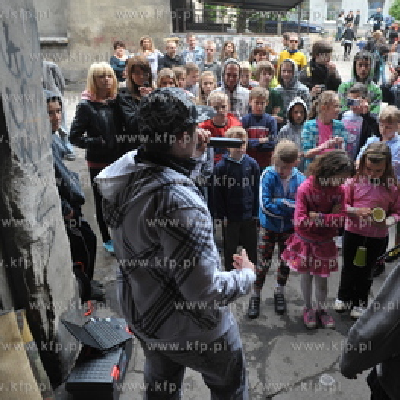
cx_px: 268
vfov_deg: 52.5
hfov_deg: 51.5
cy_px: 201
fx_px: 405
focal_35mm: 31
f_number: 7.1
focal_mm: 24
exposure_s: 1/250
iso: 800
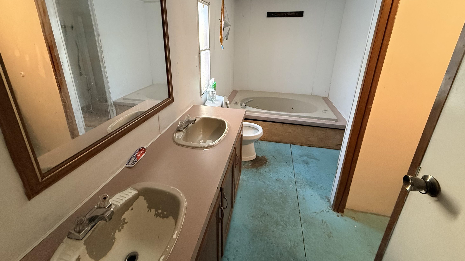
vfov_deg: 66.1
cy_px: 97
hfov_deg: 99.3
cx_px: 224
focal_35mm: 16
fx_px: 197
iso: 640
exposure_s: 1/120
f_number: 2.2
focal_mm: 2.22
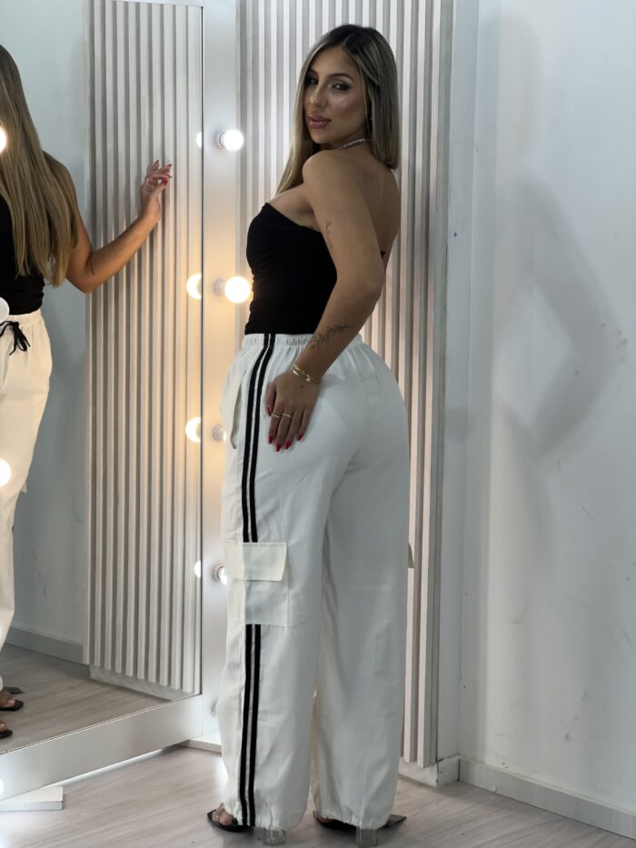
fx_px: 1886
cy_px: 424
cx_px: 318
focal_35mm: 77
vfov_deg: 25.3
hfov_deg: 19.1
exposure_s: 1/120
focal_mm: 9
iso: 50
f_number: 2.8
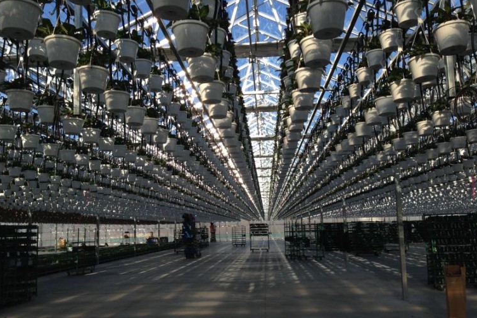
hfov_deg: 54.4
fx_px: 464
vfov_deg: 37.8
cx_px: 241
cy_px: 181
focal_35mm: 35
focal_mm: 4.12
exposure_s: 1/847
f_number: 2.4
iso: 50
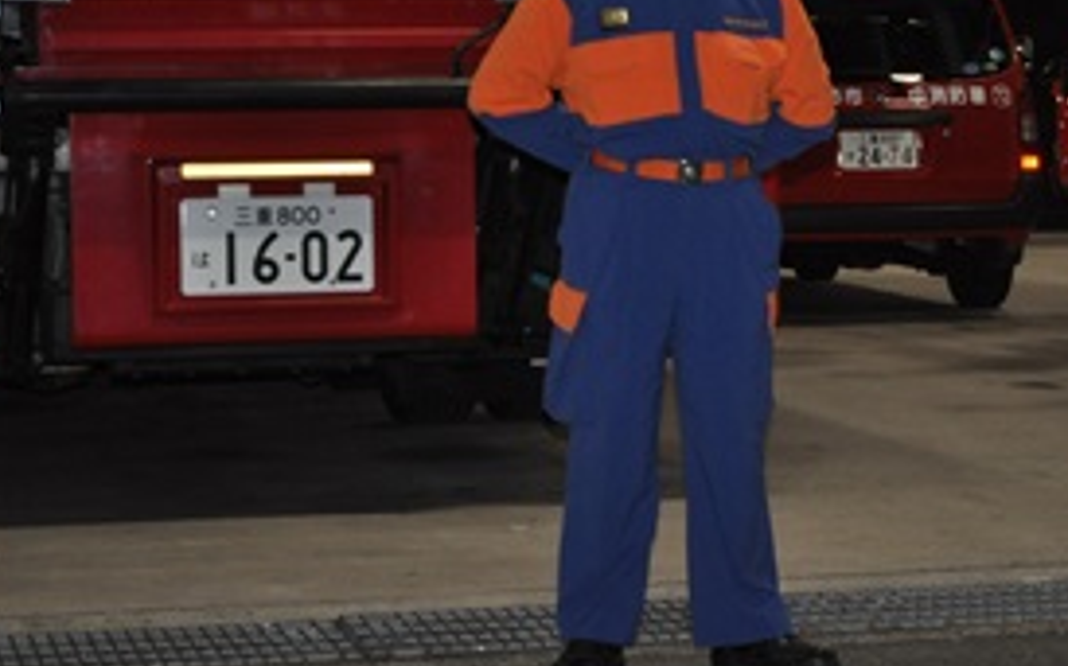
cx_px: 694
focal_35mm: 115
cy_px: 222
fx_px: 3346
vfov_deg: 11.4
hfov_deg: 18.1
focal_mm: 46
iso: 800
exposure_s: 1/60
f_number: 5.3
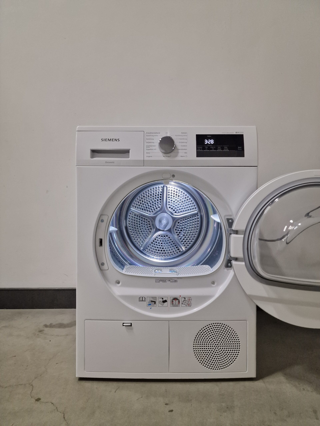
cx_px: 160
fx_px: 283
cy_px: 213
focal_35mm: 23
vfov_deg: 73.9
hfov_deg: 58.9
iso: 640
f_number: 1.8
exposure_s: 1/50
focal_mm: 6.4
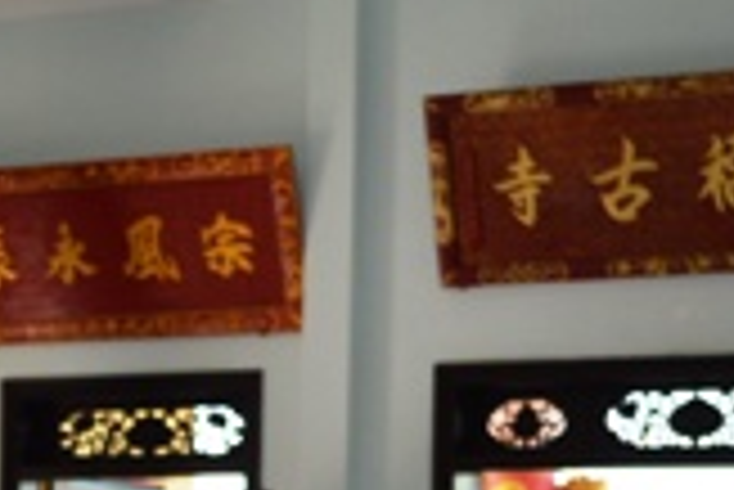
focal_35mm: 141
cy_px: 881
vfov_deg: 9.3
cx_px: 158
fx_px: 2877
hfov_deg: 14.5
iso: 180
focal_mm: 24
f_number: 4
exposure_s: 1/125
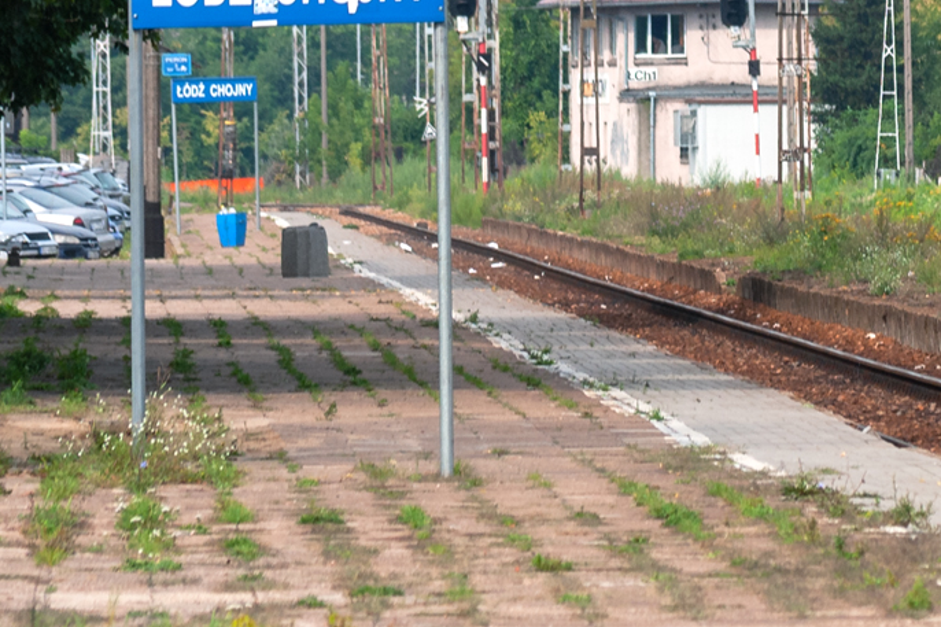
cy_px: -22
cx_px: 992
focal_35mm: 437
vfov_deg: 3.1
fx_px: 11424
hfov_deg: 4.7
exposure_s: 1/320
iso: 100
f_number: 7.1
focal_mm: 125
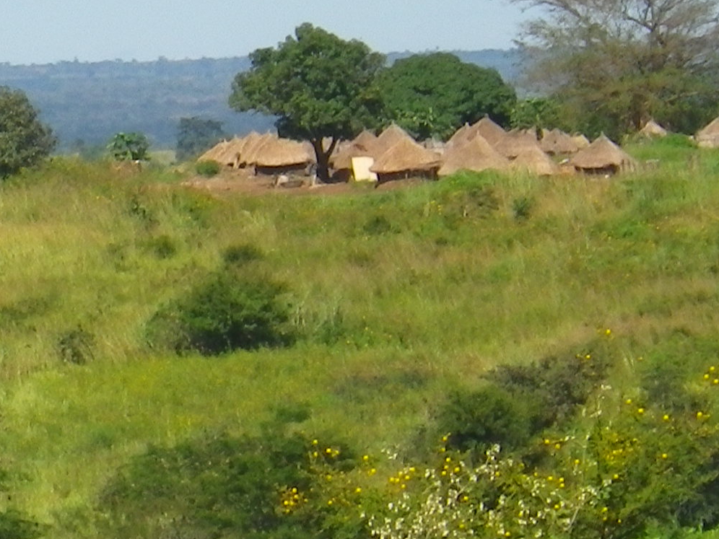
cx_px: 33
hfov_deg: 3.5
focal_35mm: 562
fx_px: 11673
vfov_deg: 2.6
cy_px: 59
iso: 80
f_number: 6.6
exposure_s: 1/250
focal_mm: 25
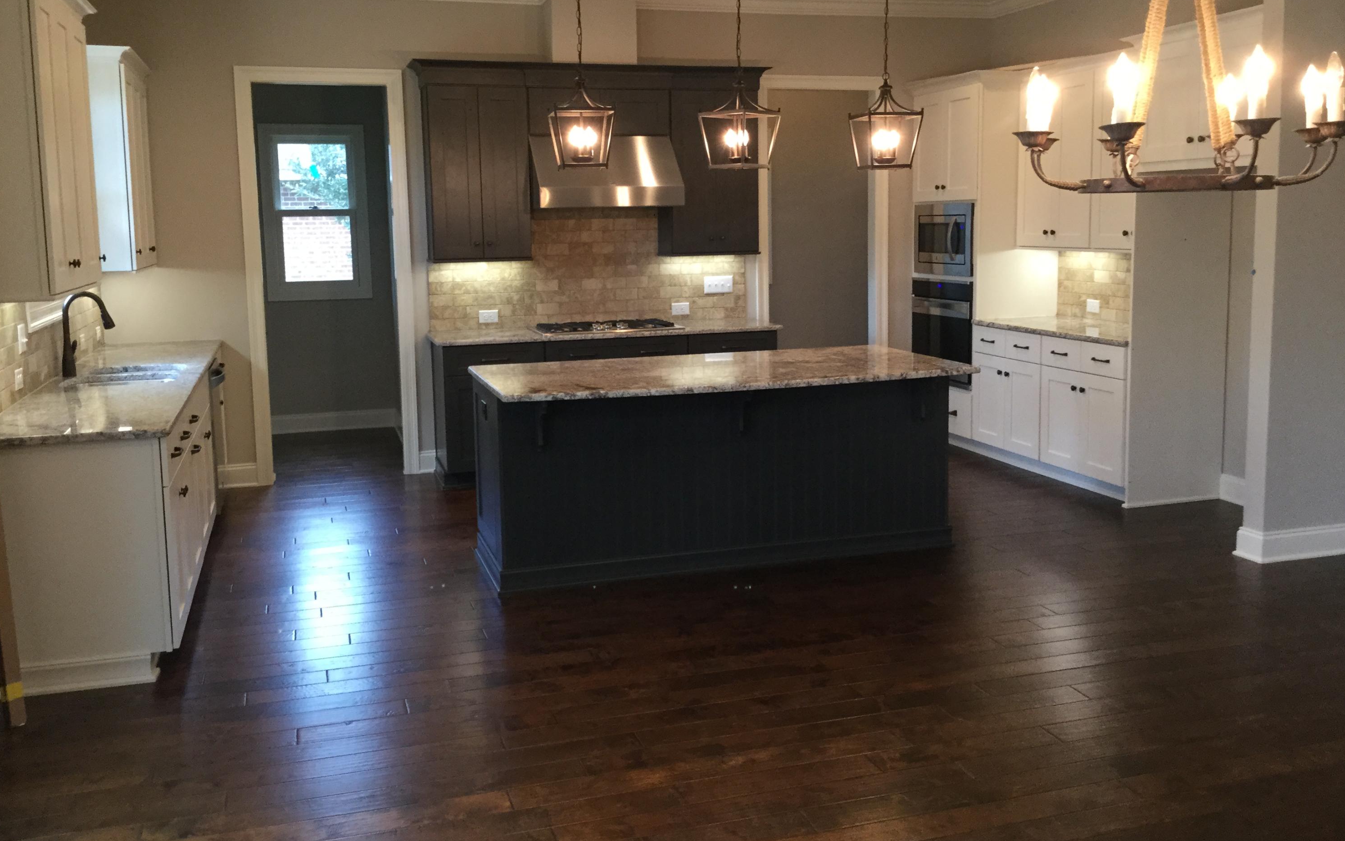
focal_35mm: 33
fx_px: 1210
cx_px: 672
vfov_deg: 38.3
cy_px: 363
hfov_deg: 58.1
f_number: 2.4
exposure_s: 1/30
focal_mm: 3.3
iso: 100
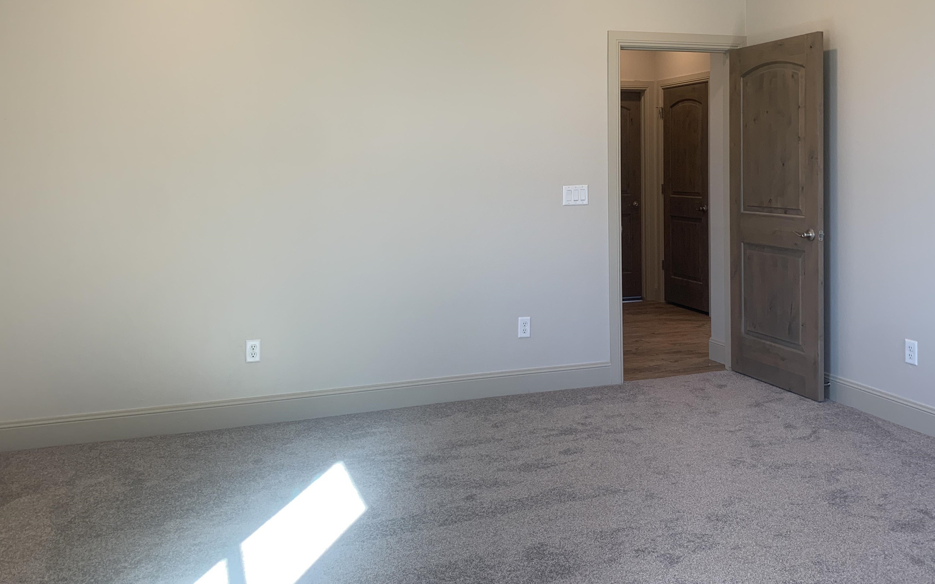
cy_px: 184
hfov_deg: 58.1
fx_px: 841
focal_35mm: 33
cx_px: 509
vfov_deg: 37.8
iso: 64
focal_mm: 4.25
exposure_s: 1/120
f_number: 1.8
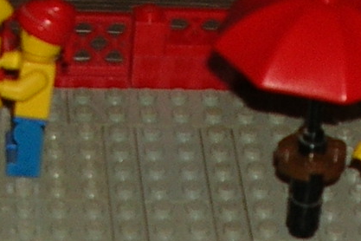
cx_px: 282
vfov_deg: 6.3
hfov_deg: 9.7
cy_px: 488
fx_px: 2116
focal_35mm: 211
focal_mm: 6.2
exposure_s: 1/60.1
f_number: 2.9
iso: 50
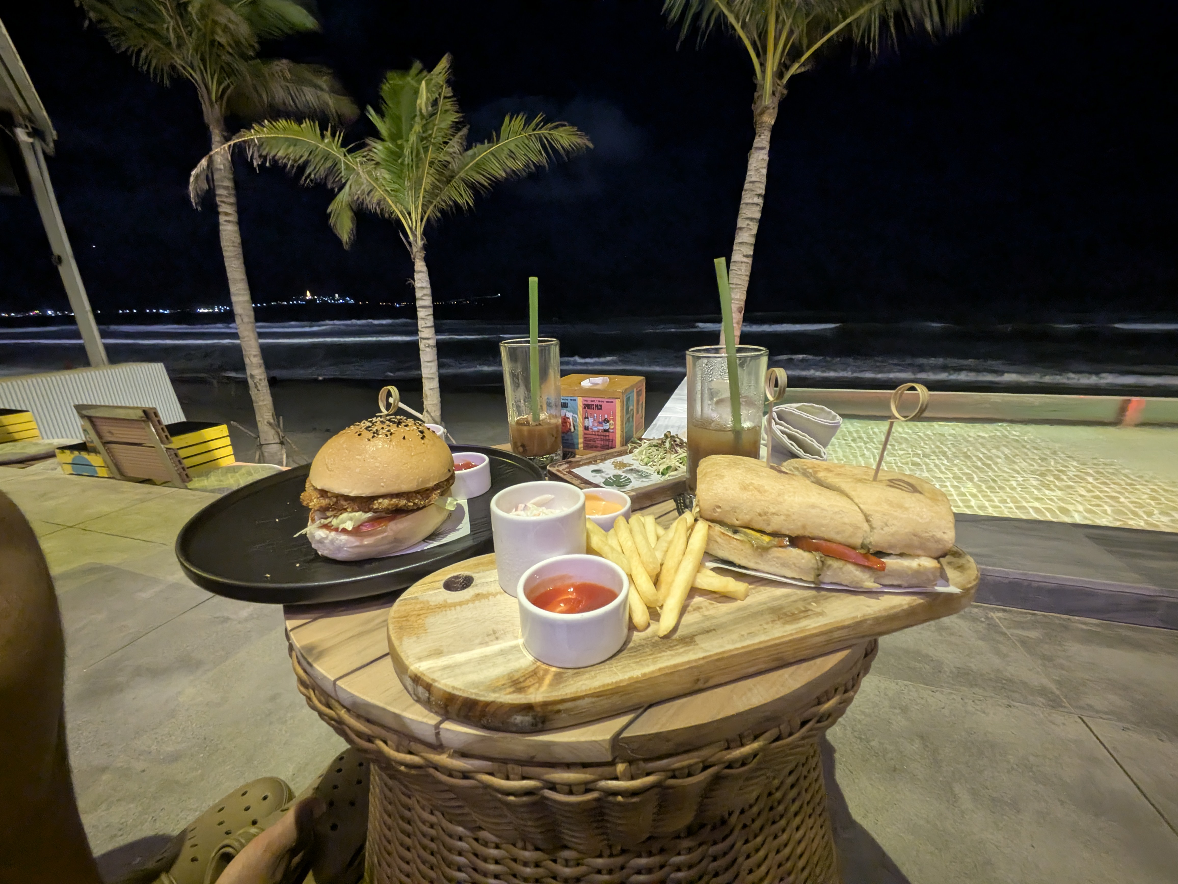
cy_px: 442
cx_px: 589
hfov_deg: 102.0
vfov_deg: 85.7
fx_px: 477
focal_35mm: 14
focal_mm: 1.83
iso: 2603
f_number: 2.2
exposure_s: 1/25
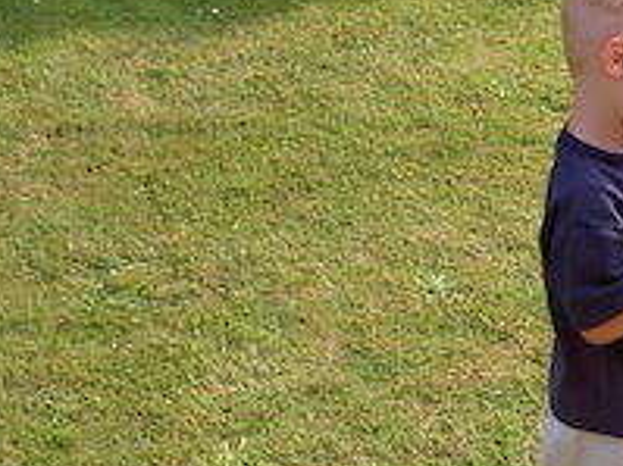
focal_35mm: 102
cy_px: 131
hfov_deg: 18.2
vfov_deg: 14.4
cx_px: 769
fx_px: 1835
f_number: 4.9
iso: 50
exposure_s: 1/160
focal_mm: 6.3
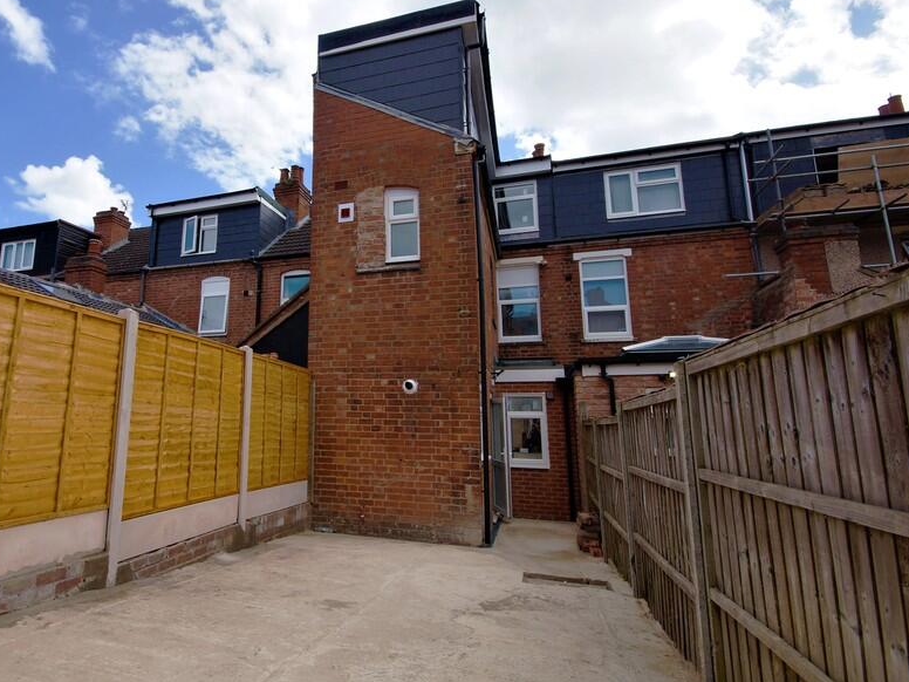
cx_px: 346
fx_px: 499
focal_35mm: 19
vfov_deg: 68.6
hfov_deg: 83.2
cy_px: 323
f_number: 11
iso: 100
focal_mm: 10
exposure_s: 1/100
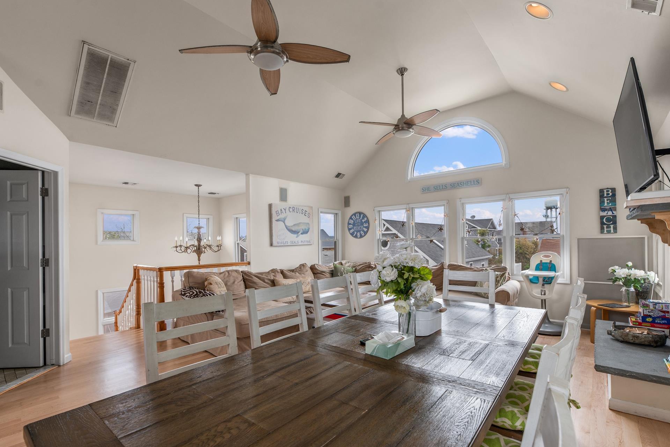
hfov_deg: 96.7
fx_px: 298
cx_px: 335
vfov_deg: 73.7
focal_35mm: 16
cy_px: 232
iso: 320
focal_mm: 15
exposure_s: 1/13
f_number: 7.1
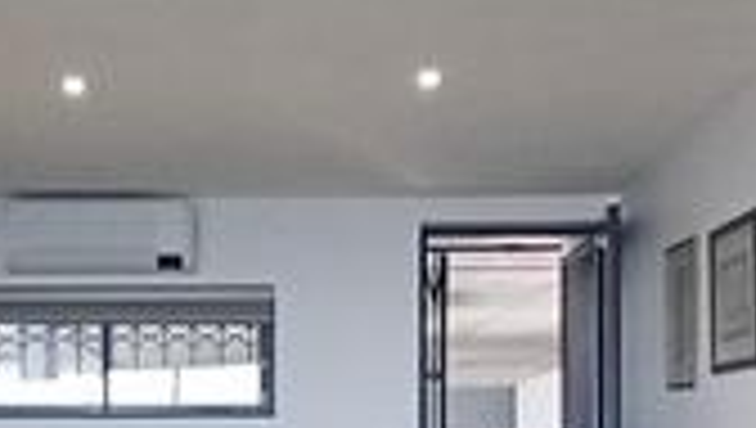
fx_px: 1666
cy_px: 505
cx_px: 189
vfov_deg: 14.2
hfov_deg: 25.3
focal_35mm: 83
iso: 160
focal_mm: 1.64
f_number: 2.2
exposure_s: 1/50
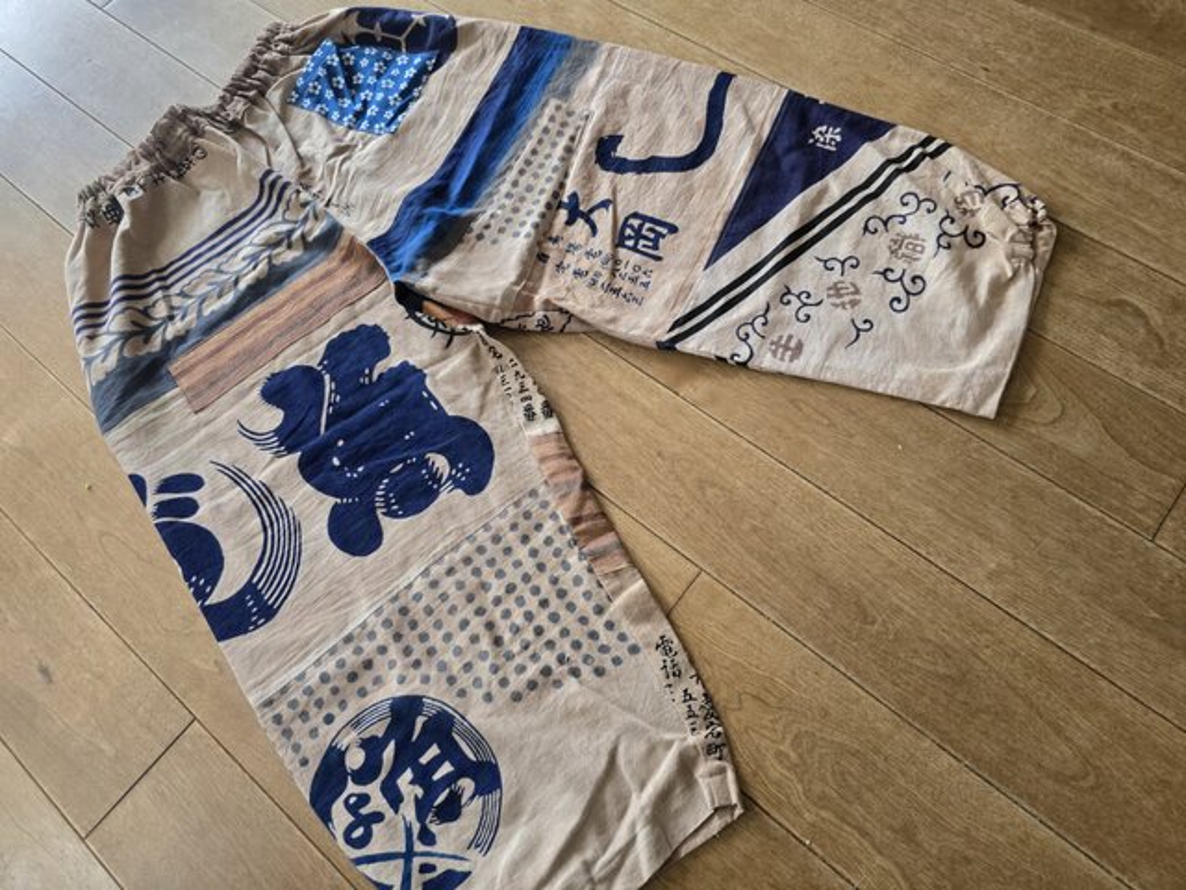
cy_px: 445
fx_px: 788
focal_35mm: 23
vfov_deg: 58.9
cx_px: 593
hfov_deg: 73.9
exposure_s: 1/100
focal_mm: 6.3
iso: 320
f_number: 1.7
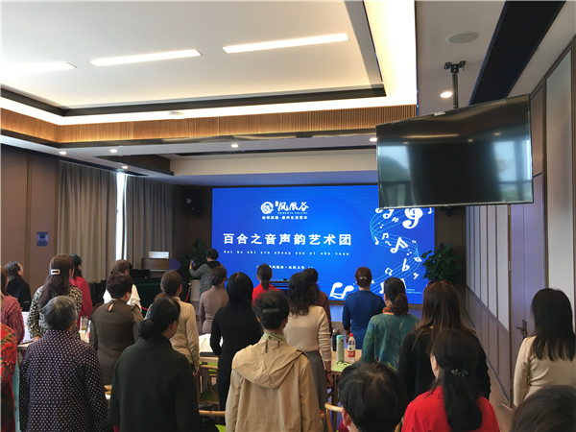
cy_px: 216
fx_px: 483
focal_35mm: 29
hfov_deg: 61.7
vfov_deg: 48.2
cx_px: 288
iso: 64
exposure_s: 1/33
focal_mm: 4.15
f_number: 2.2
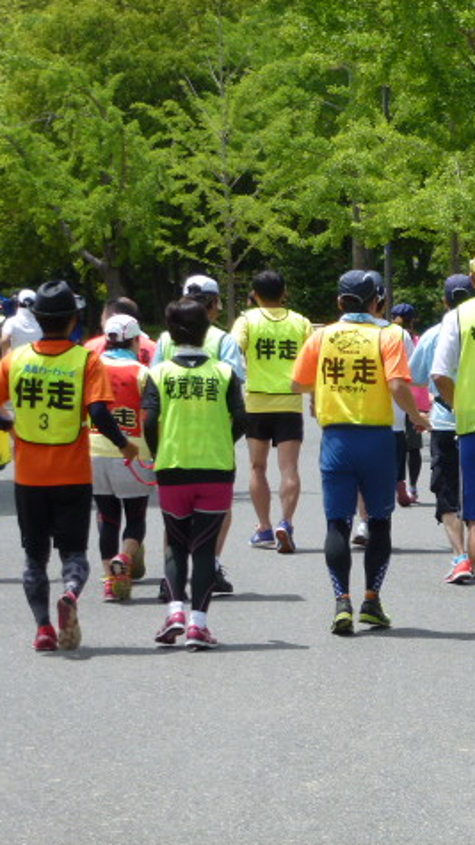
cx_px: 436
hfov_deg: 8.6
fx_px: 3159
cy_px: 423
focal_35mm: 141
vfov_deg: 15.2
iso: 100
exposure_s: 1/500
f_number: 5
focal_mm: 17.3
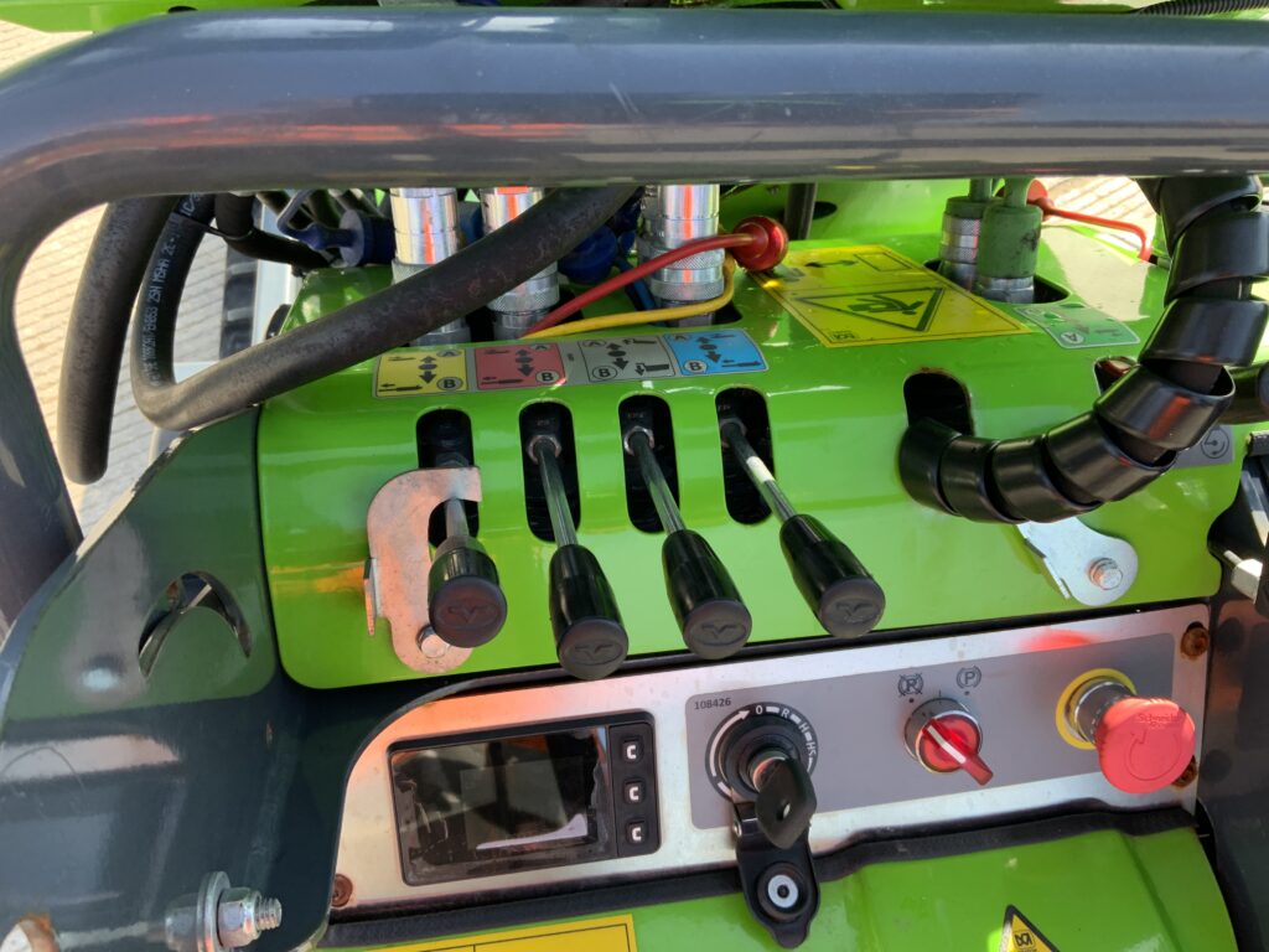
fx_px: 1063
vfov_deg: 48.2
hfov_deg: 61.7
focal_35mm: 29
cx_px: 634
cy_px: 476
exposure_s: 1/134
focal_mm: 3
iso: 16
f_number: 1.8
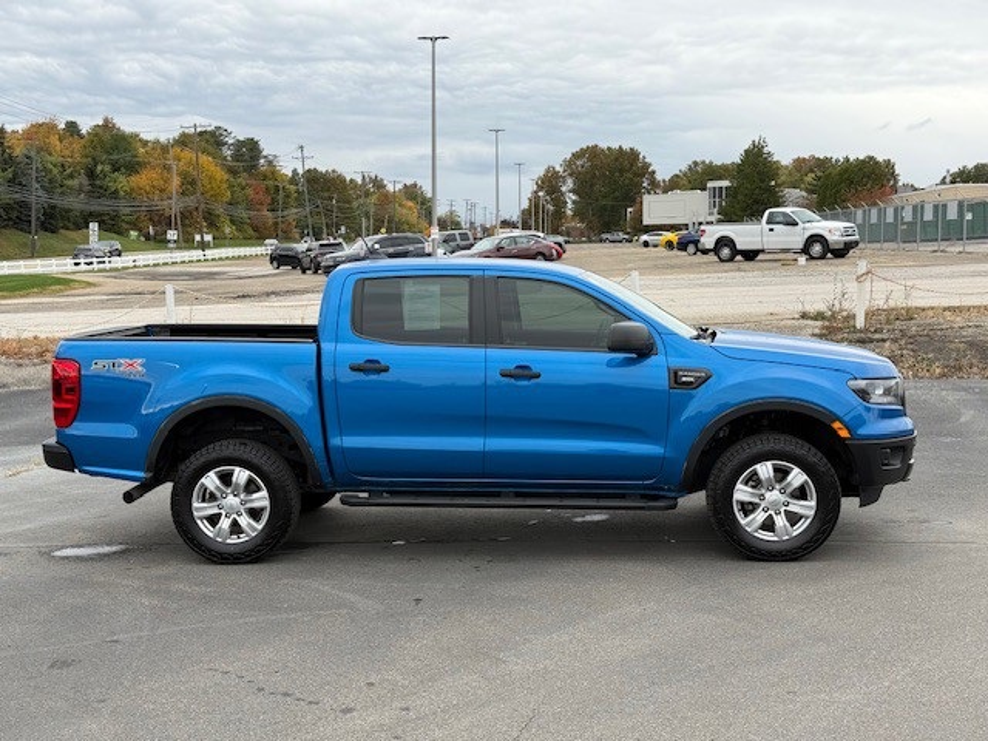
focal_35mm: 48
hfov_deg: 39.7
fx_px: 1370
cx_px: 494
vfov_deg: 30.3
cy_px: 370
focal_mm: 6.76
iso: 80
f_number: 1.78
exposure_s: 1/620
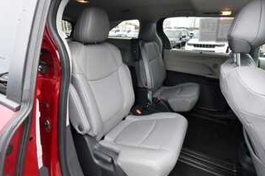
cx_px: 142
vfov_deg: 61.8
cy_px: 83
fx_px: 147
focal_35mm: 20
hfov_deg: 83.9
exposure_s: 1/250
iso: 640
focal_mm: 11
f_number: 4.8
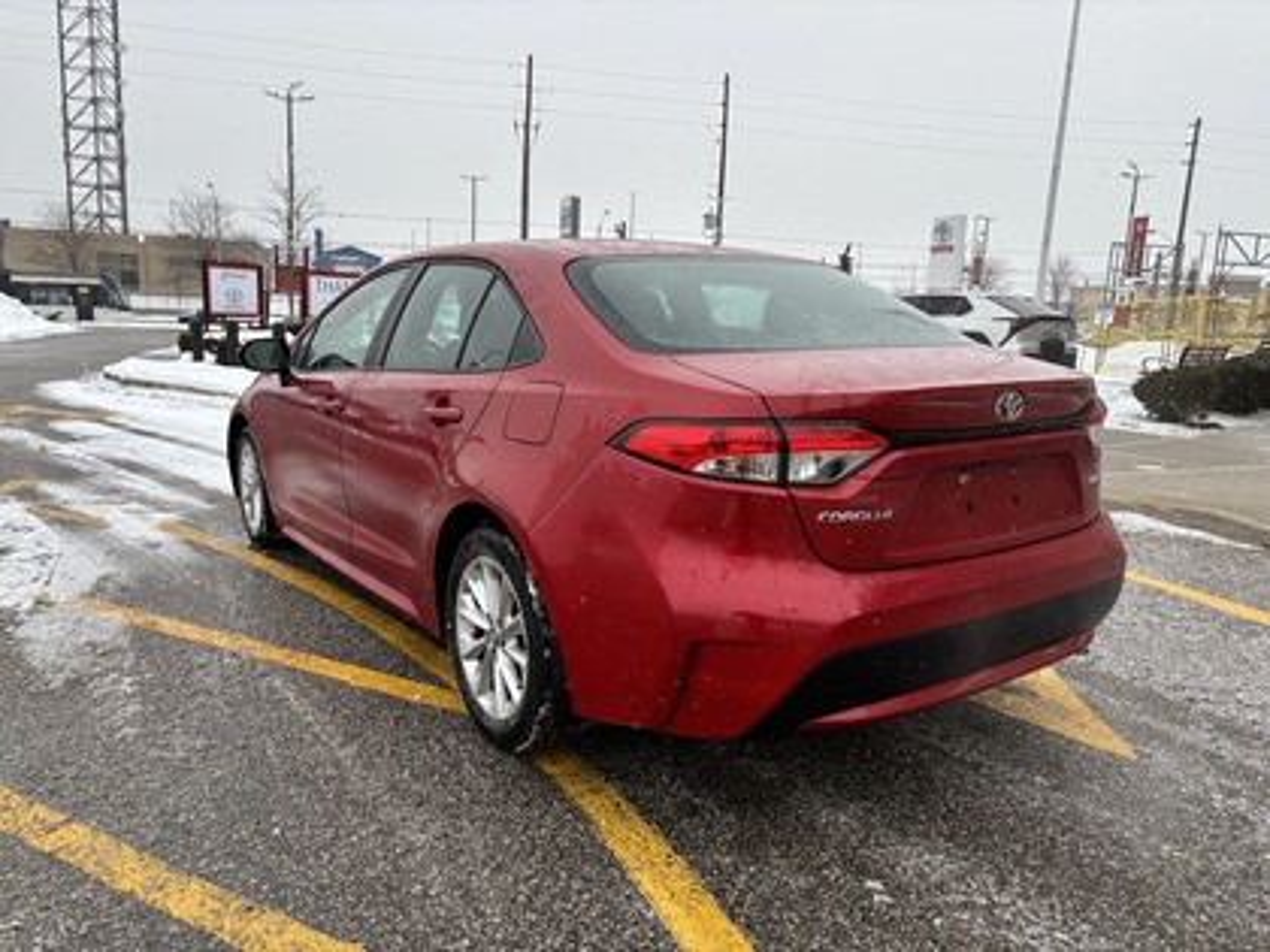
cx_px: 635
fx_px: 954
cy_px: 476
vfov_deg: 53.1
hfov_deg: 67.3
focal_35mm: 26
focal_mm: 5.96
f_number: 1.6
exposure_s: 1/297
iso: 50
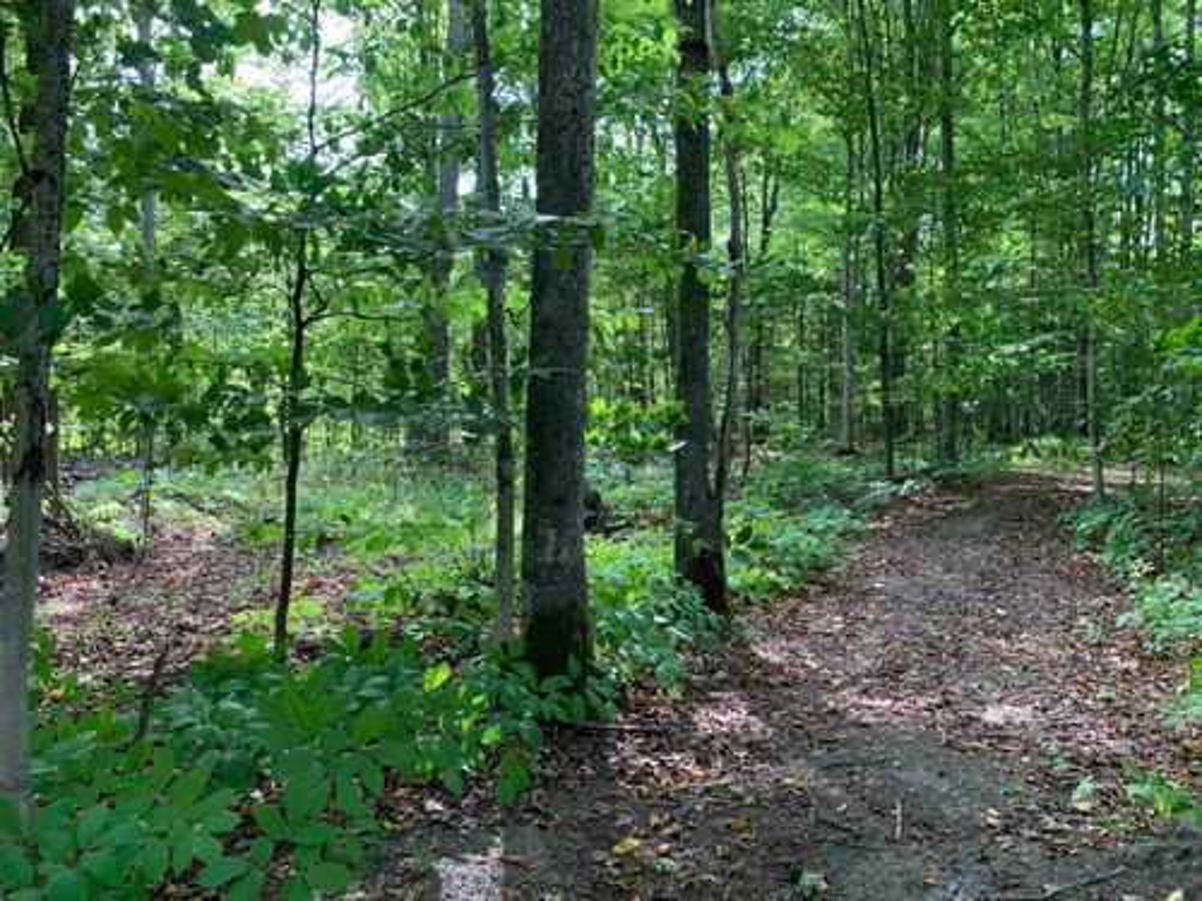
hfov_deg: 67.3
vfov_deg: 53.1
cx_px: 601
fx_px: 903
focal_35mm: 26
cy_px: 450
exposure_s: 1/121
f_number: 1.8
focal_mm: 4.25
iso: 64
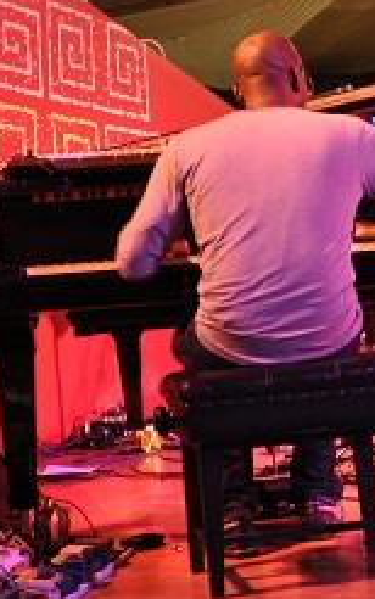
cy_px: 209
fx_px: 1339
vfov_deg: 25.1
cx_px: 292
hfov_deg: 15.8
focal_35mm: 82
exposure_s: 1/5
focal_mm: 22
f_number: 3.5
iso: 400
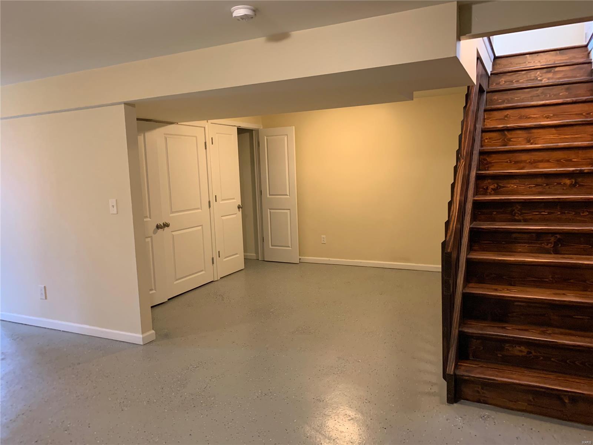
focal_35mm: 26
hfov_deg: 67.3
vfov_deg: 53.1
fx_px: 445
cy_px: 222
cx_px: 296
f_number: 1.8
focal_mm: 4.25
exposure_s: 1/40
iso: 400
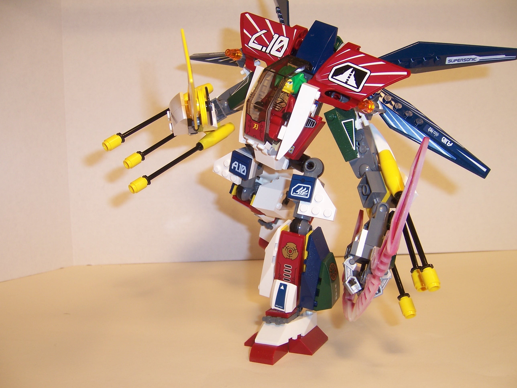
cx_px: 258
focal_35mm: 36
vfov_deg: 39.7
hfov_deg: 51.4
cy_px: 194
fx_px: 538
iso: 80
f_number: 2.8
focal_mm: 6.2
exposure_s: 1/160
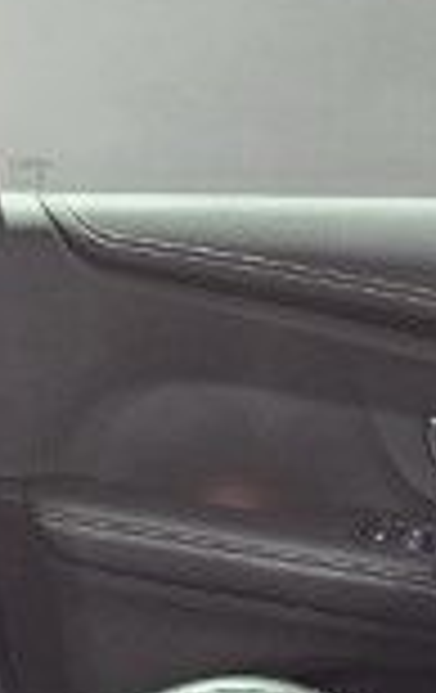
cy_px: 940
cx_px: -333
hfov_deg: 12.0
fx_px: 1910
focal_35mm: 101
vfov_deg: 18.8
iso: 640
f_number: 1.7
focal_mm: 6.3
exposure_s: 1/33
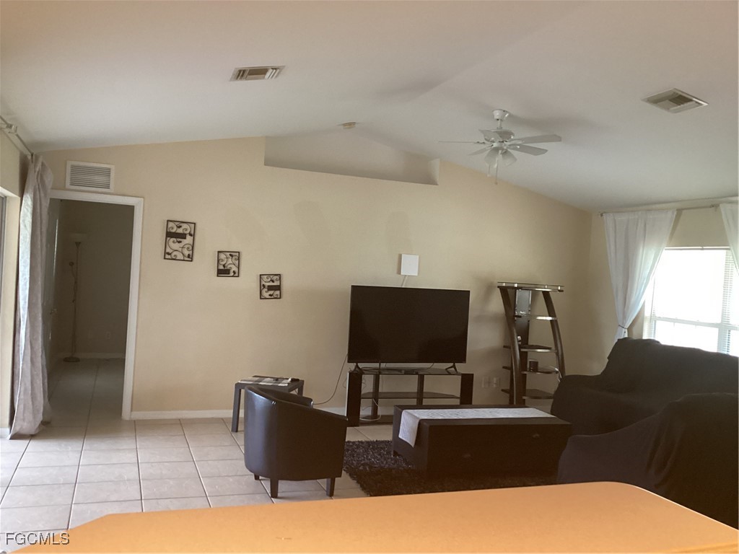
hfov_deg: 58.4
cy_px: 277
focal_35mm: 31
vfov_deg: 45.4
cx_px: 370
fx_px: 662
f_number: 2.4
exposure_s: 1/40
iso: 320
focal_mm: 3.3
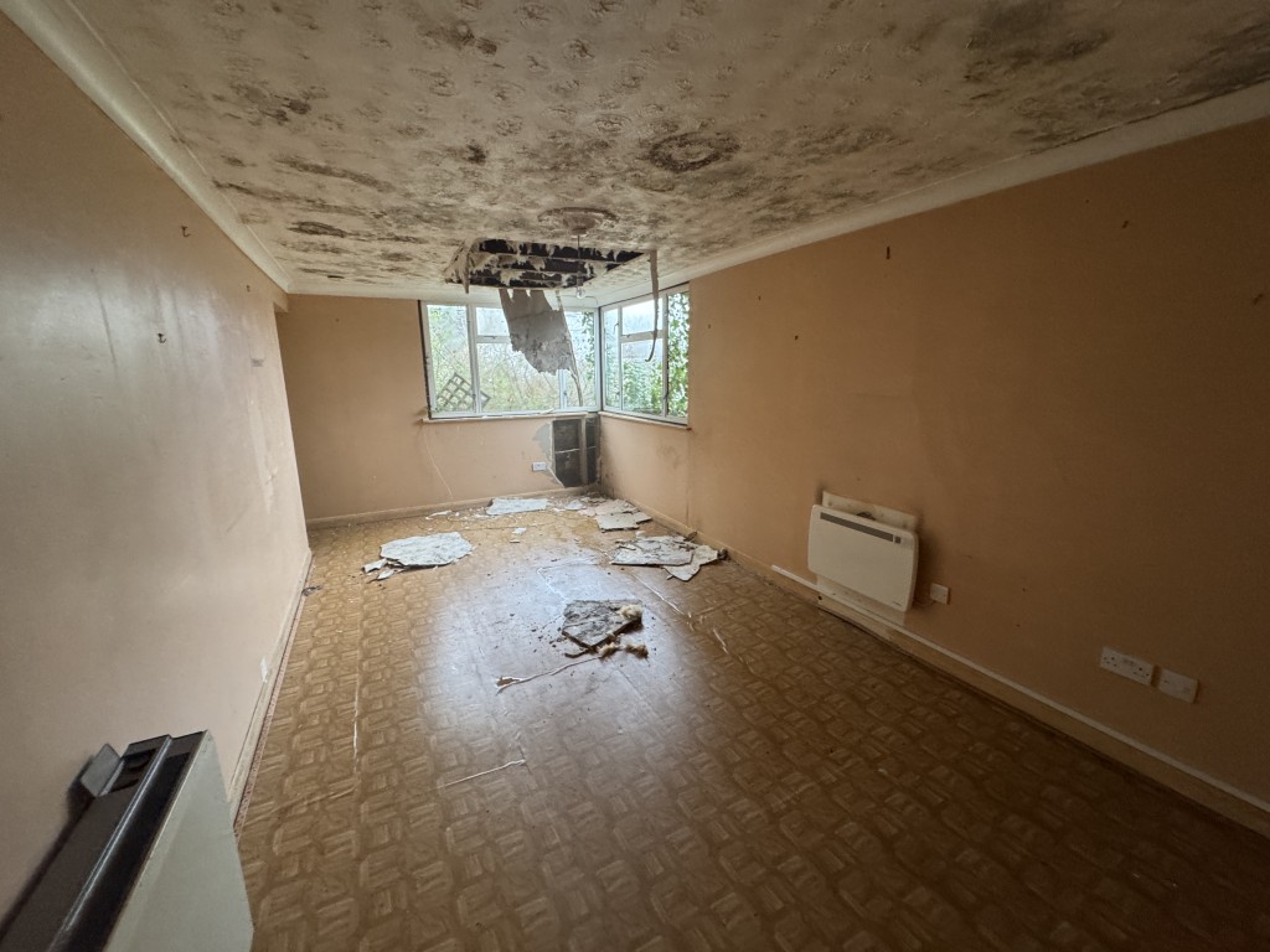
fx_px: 514
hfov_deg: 102.1
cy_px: 476
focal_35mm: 14
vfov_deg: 85.7
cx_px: 635
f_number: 2.2
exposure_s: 1/60
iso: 320
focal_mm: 2.22
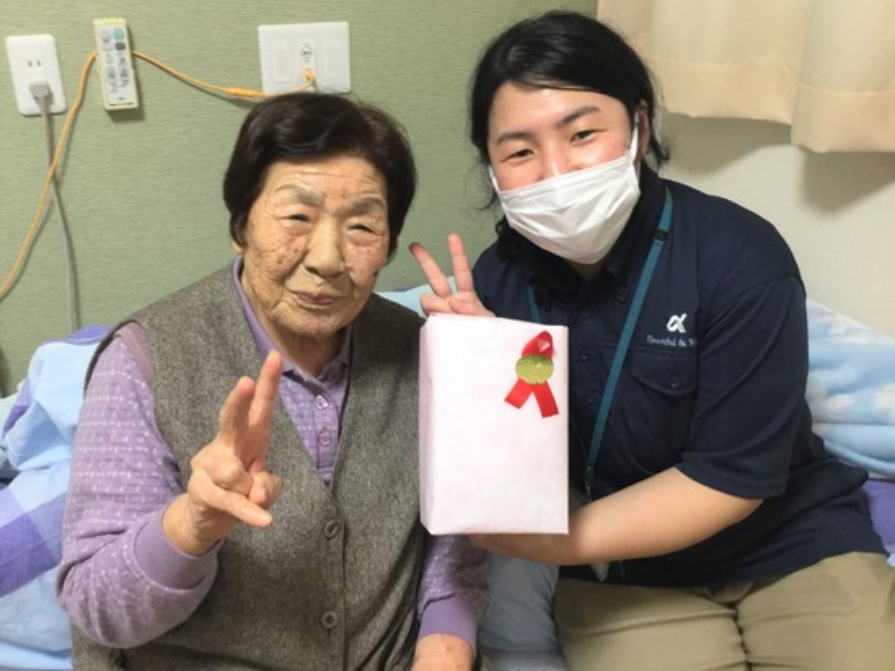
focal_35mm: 31
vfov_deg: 45.5
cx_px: 448
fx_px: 802
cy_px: 336
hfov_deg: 58.3
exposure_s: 1/30
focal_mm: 3.3
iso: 125
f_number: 2.4
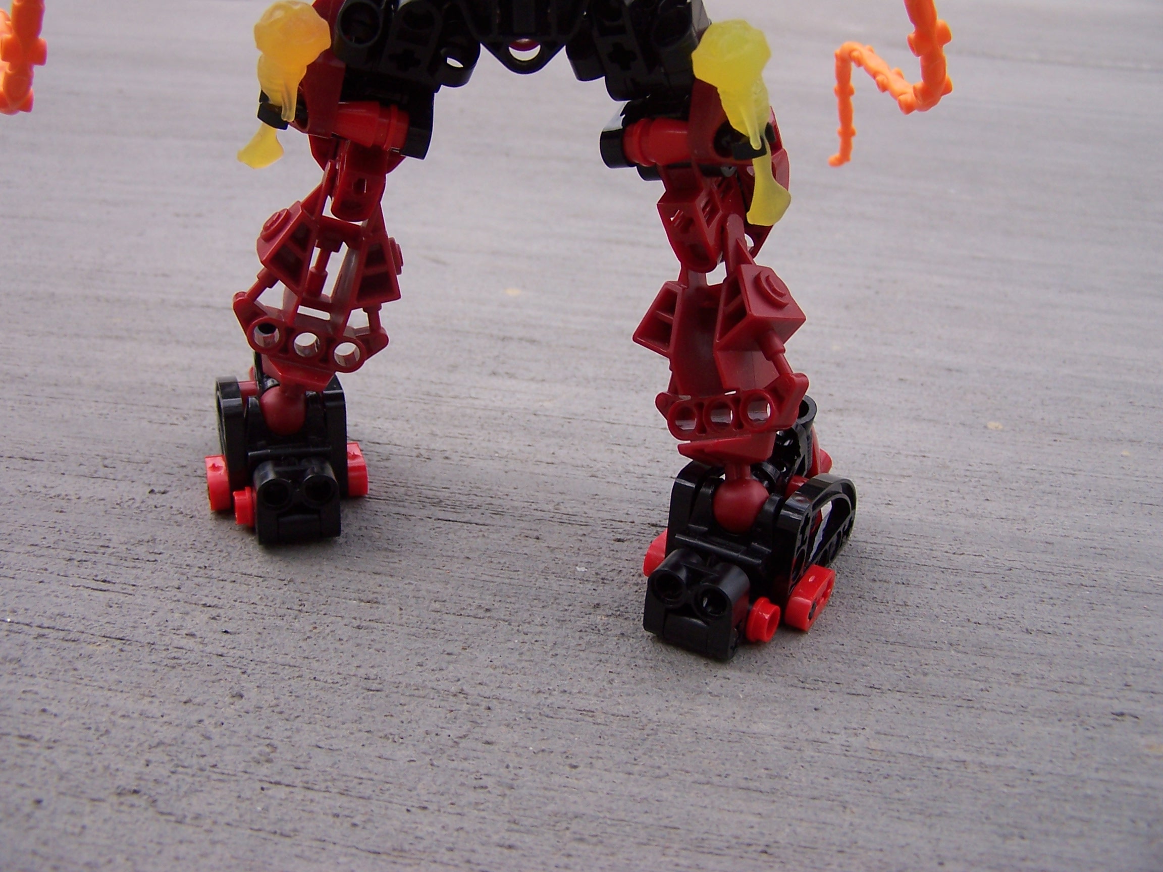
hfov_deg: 49.0
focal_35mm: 38
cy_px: 436
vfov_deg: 37.7
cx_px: 582
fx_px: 1277
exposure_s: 1/500
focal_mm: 6.3
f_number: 2.8
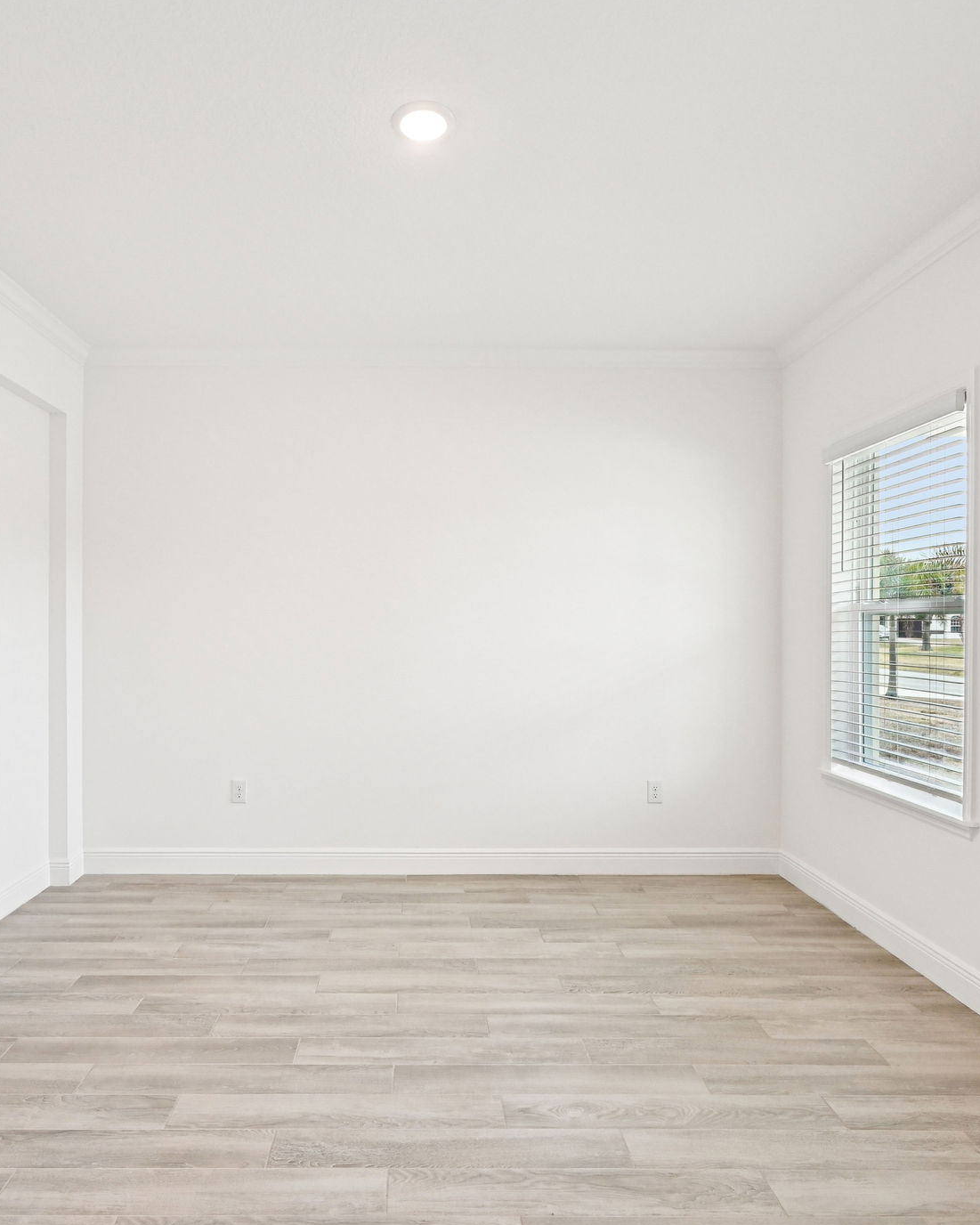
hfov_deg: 65.2
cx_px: 417
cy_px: 635
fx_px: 761
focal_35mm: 21
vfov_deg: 77.6
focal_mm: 14
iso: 1000
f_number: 8
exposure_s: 1/100
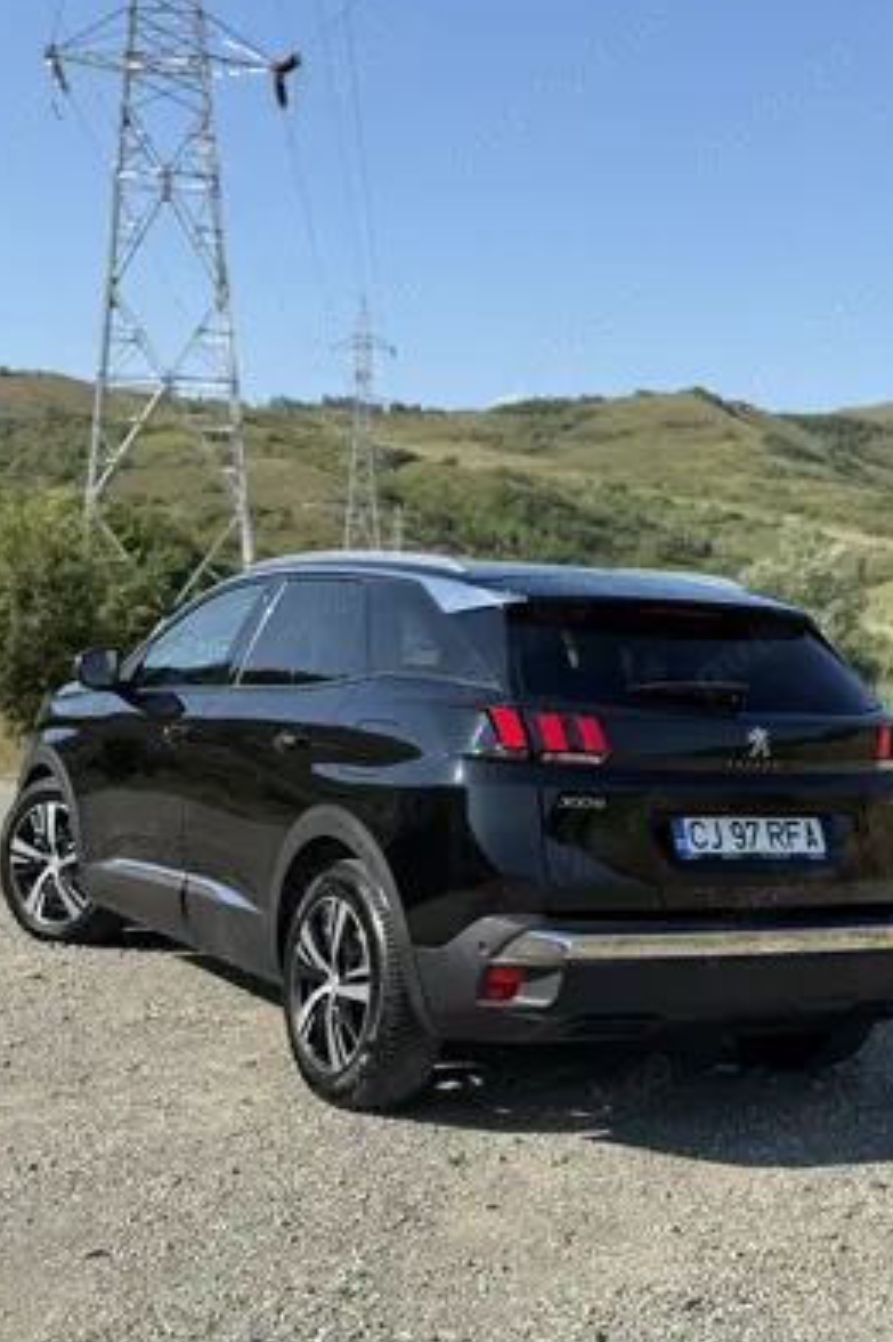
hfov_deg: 26.5
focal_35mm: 51
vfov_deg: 38.9
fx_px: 1899
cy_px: 668
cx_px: 441
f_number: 1.78
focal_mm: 6.76
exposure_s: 1/3534
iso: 64
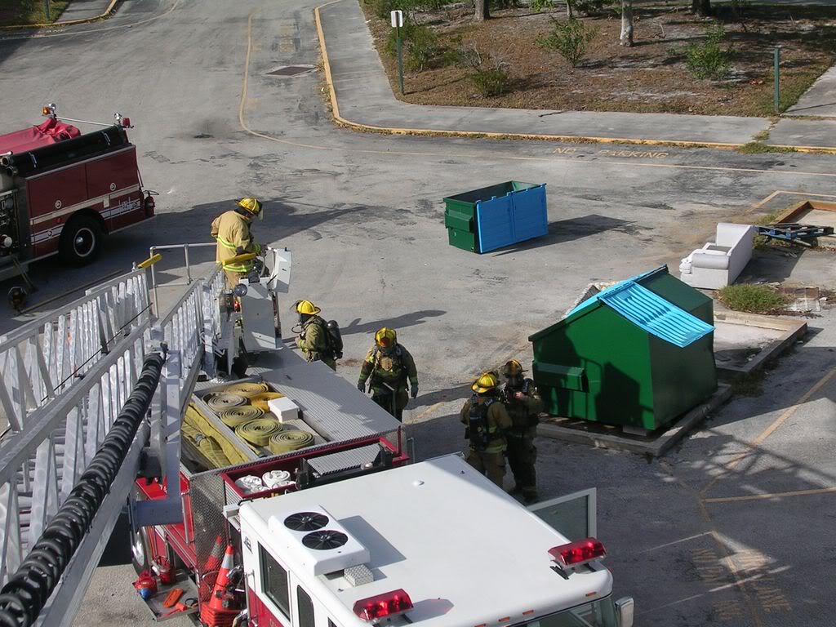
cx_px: 418
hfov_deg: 27.0
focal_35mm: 72
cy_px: 314
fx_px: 1739
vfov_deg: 20.4
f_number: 3.7
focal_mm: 10.9
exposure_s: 1/1000
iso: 50
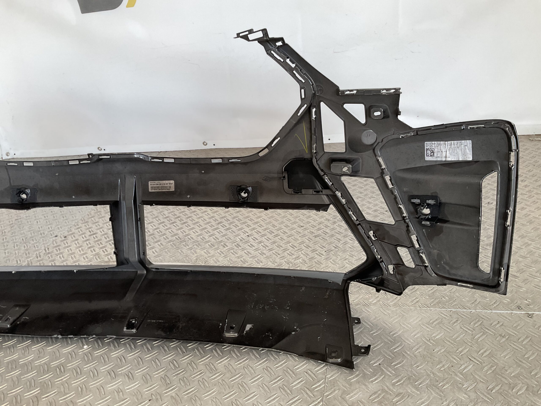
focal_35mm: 29
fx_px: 453
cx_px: 270
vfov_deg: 48.2
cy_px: 203
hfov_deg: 61.7
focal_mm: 3
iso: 40
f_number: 1.8
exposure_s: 1/50
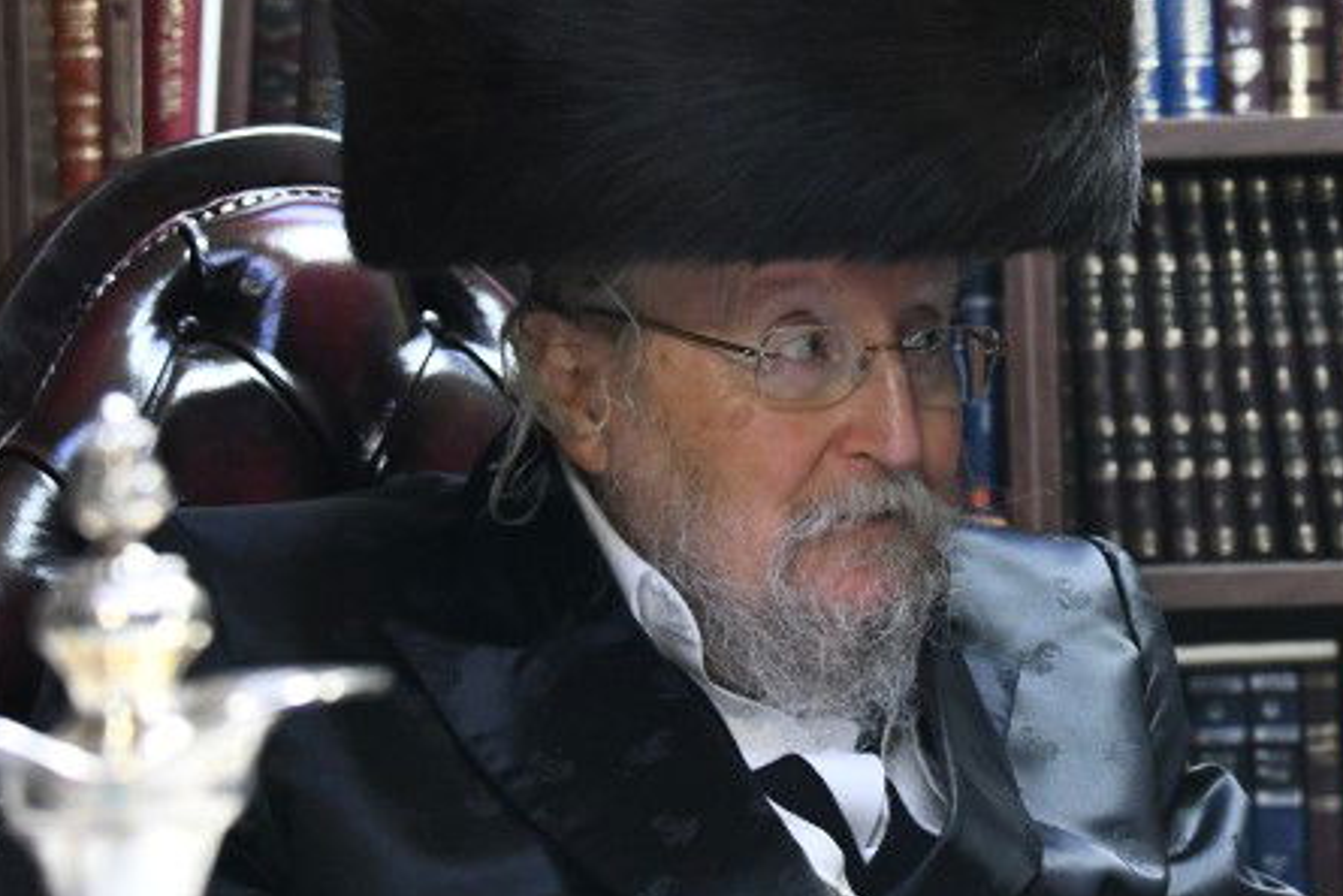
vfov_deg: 9.1
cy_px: 278
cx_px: 1286
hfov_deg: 13.5
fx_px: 5597
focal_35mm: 150
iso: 3200
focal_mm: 58
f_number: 5
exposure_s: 1/50
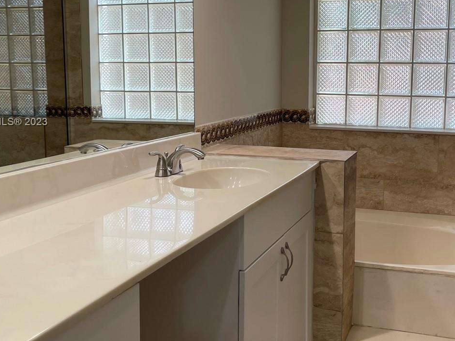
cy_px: 123
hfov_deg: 42.7
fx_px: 578
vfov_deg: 32.7
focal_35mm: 44
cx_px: 279
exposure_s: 1/120
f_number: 1.6
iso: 64
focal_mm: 5.1
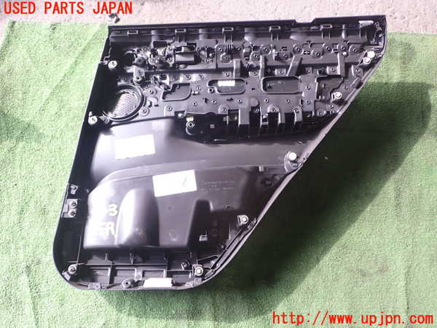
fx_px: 404
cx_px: 218
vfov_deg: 44.2
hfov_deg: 56.8
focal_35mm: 32
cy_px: 164
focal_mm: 5.79
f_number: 2.4
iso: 160
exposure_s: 1/60
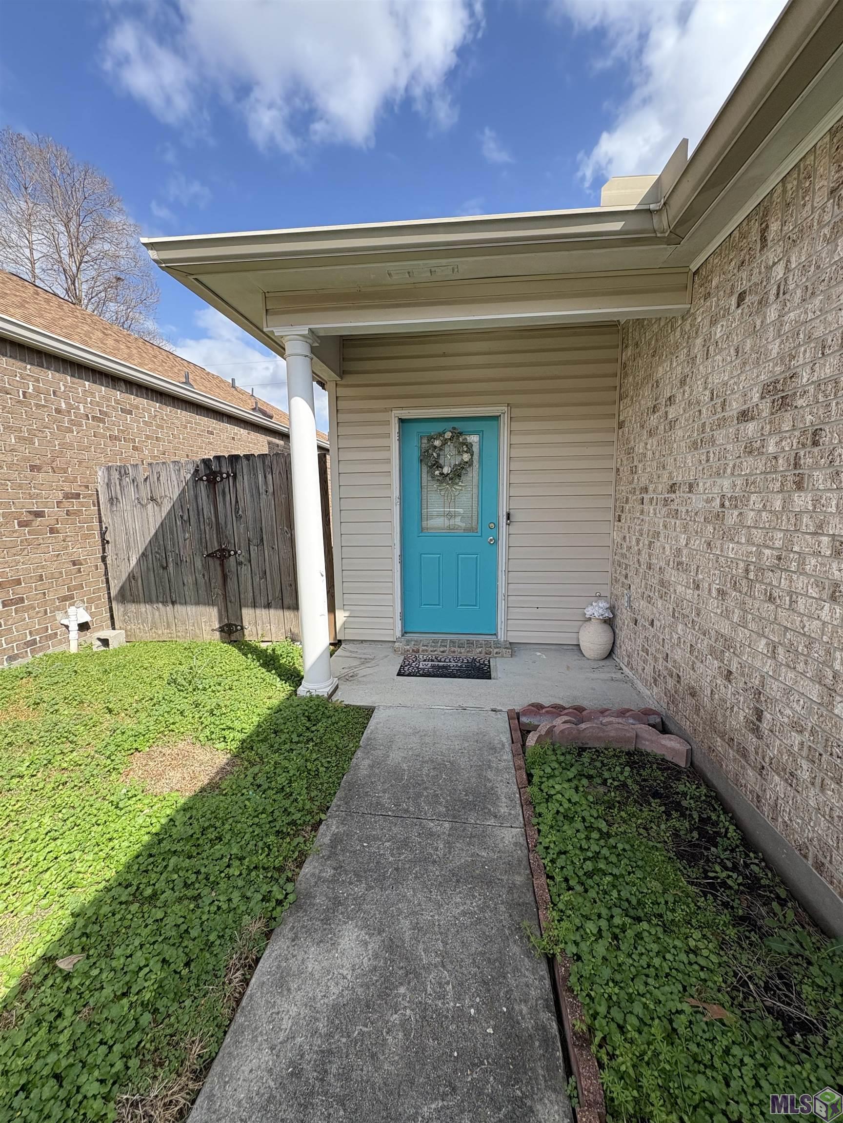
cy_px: 562
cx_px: 422
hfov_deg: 85.7
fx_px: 455
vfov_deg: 102.1
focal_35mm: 14
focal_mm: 2.22
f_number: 2.2
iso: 64
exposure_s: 1/932
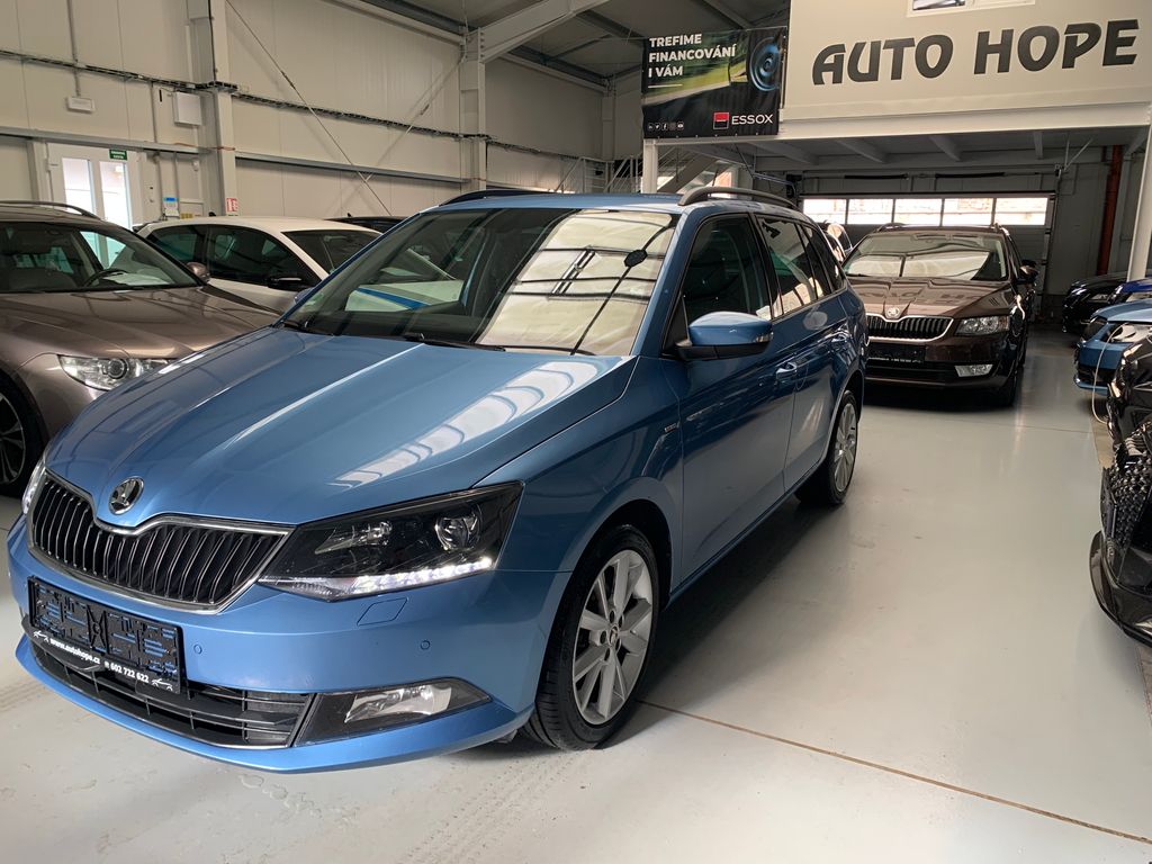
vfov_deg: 53.1
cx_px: 576
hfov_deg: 67.3
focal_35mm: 26
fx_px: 865
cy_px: 432
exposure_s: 1/77
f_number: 1.8
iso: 100
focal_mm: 4.25
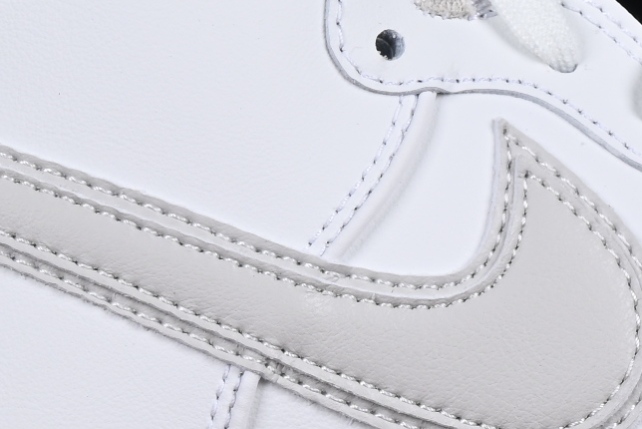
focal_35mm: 324
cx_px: 607
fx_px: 5780
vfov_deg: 4.2
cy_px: 297
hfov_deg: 6.3
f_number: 9
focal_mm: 50
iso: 160
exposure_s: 1/80
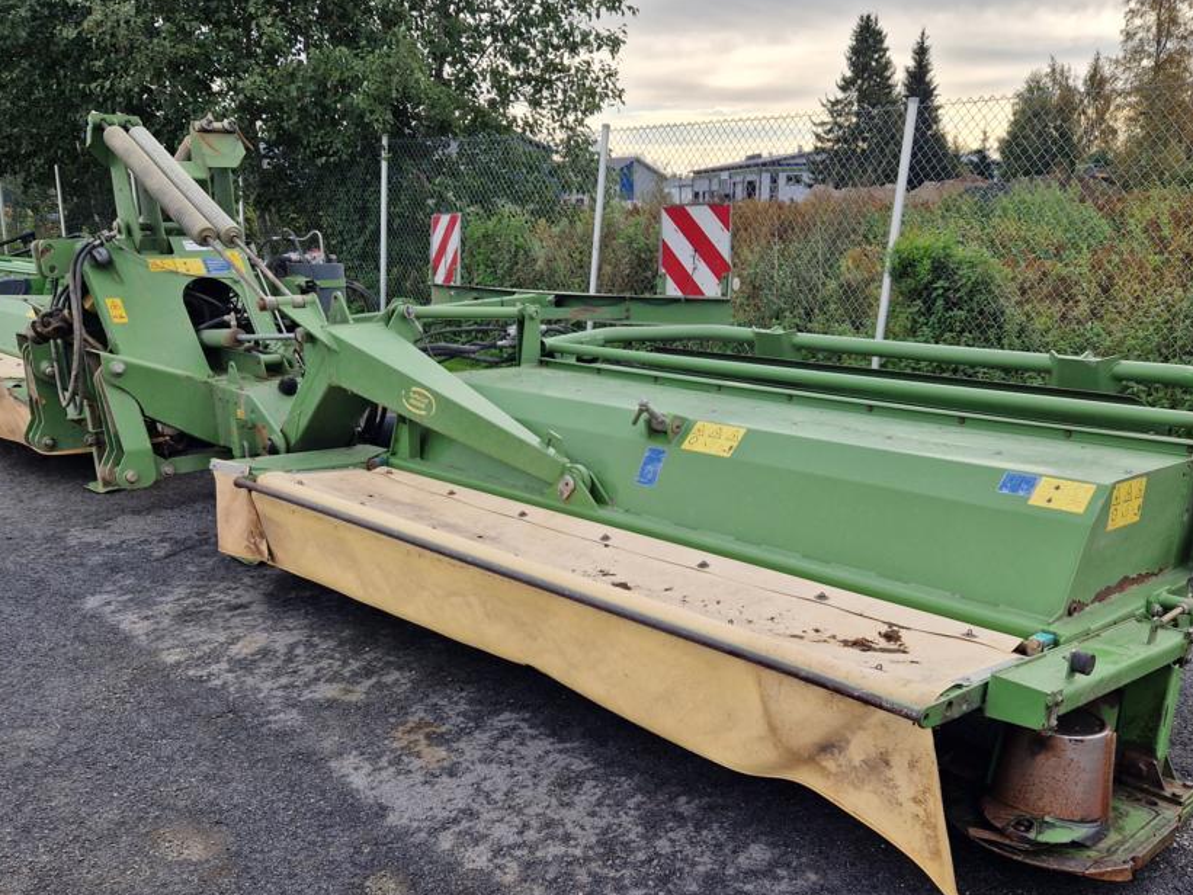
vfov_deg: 45.0
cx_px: 583
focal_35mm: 31
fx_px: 1069
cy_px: 572
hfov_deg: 58.3
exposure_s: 1/664
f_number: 1.8
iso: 50
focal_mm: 5.4
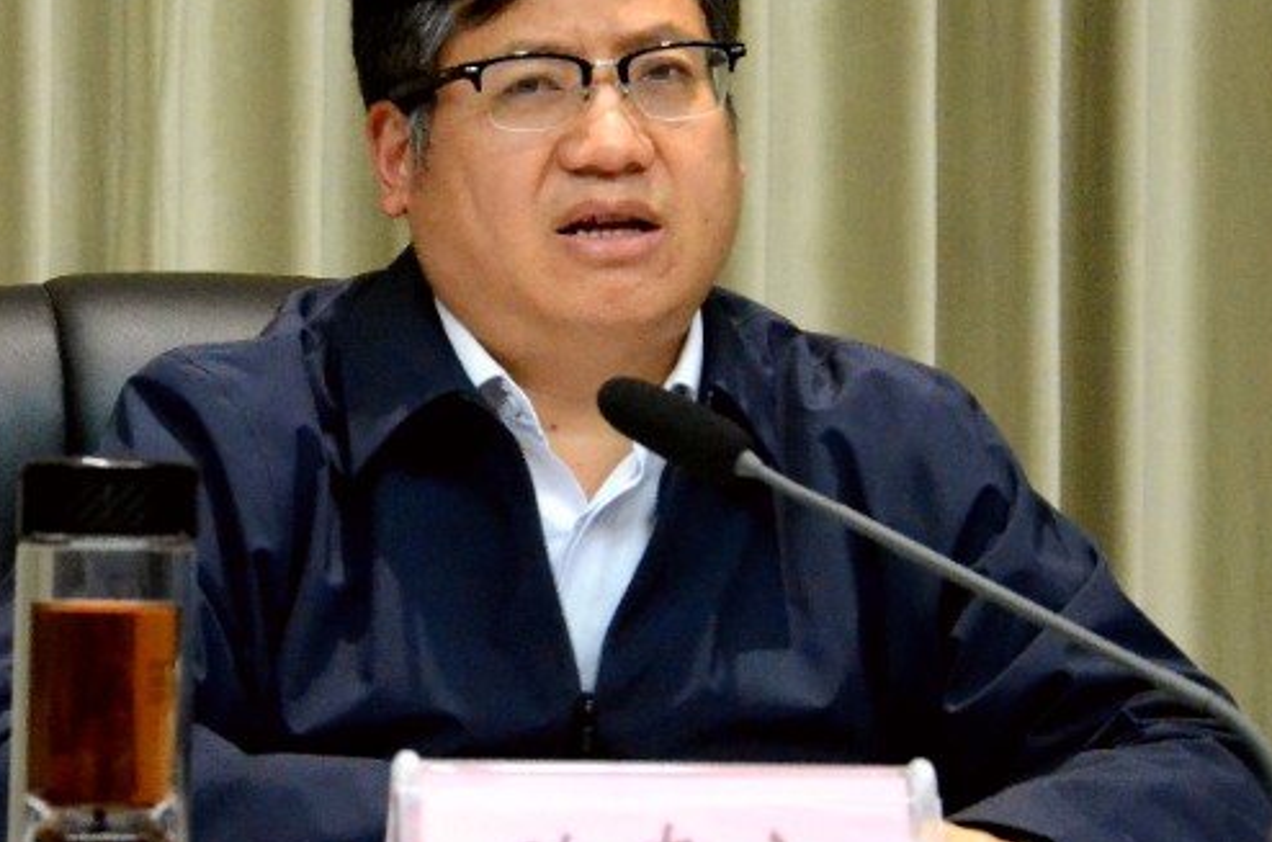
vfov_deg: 11.1
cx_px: 561
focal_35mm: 123
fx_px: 4333
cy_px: 203
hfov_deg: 16.7
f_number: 5.6
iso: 6400
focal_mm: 45
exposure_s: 1/400
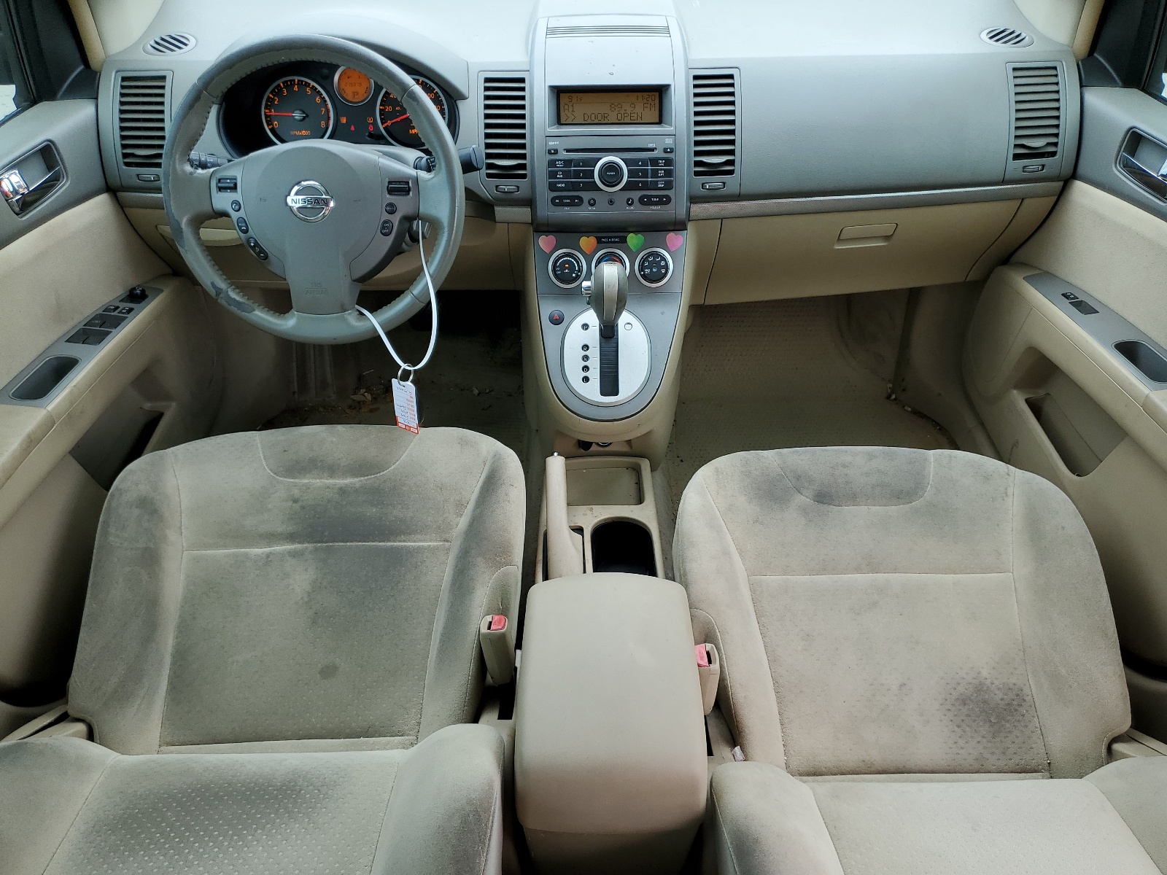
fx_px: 877
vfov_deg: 53.1
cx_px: 584
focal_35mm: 26
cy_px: 438
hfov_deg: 67.3
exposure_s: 1/345
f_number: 1.5
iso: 50
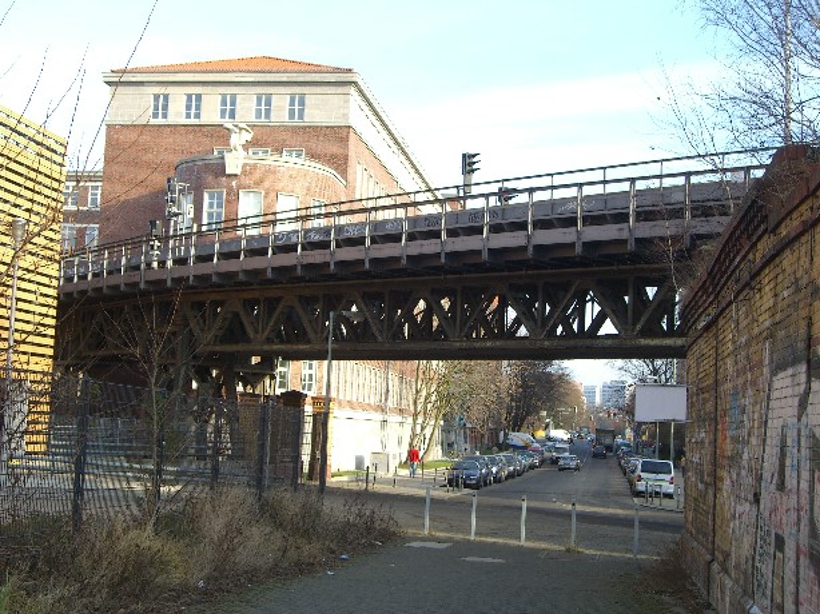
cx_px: 410
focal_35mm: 57
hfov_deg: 33.8
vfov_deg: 25.6
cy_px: 307
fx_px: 1350
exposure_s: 1/200
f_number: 3.6
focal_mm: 11.8
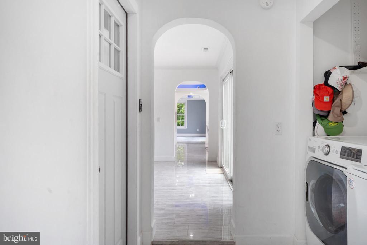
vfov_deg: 55.1
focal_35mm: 23
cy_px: 122
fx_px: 234
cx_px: 184
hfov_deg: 76.1
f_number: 9
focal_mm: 23
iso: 400
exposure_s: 1/13
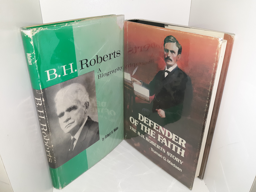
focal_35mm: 28
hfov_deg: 63.4
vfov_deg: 49.7
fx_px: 207
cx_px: 128
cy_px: 96
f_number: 1.7
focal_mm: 3.7
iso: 64
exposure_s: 1/120
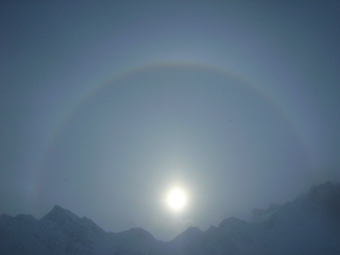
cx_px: 170
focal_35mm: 34
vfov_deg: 41.8
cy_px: 128
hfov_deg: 54.0
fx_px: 334
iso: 50
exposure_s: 1/3000
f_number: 4.9
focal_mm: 5.7
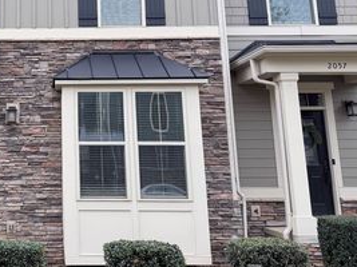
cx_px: 39
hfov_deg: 39.2
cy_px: 75
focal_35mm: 45
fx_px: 464
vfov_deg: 31.7
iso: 100
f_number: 1.78
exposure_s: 1/1032
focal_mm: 6.76
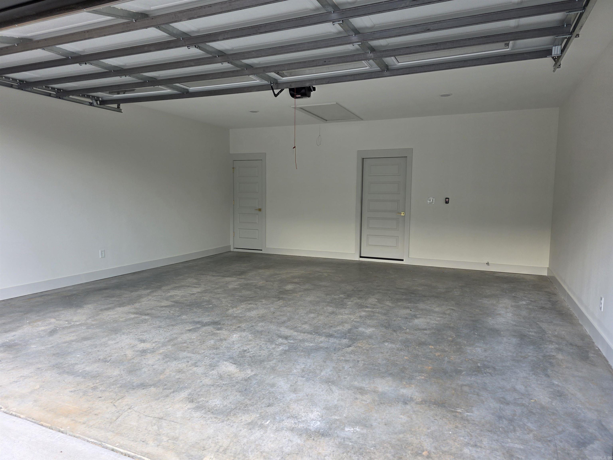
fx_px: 407
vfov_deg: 58.9
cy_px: 230
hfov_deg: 73.9
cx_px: 306
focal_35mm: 23
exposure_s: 1/120
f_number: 1.7
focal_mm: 6.3
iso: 25
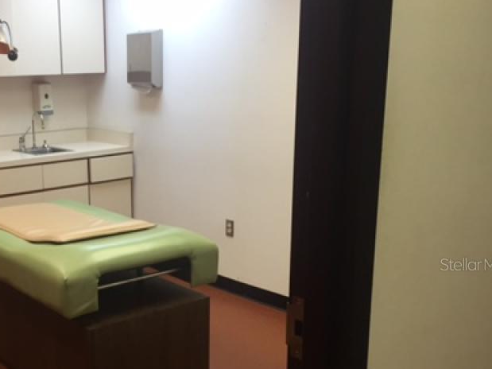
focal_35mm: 48
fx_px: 682
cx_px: 108
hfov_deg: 38.4
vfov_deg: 29.9
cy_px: 264
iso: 80
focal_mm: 4.15
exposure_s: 1/30
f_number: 2.2
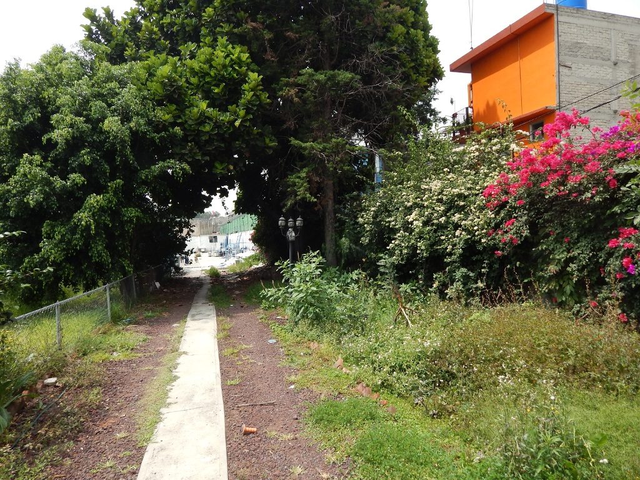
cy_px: 240
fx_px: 425
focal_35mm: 23
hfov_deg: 73.9
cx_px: 320
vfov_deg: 58.9
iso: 125
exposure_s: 1/800
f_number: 3
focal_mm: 4
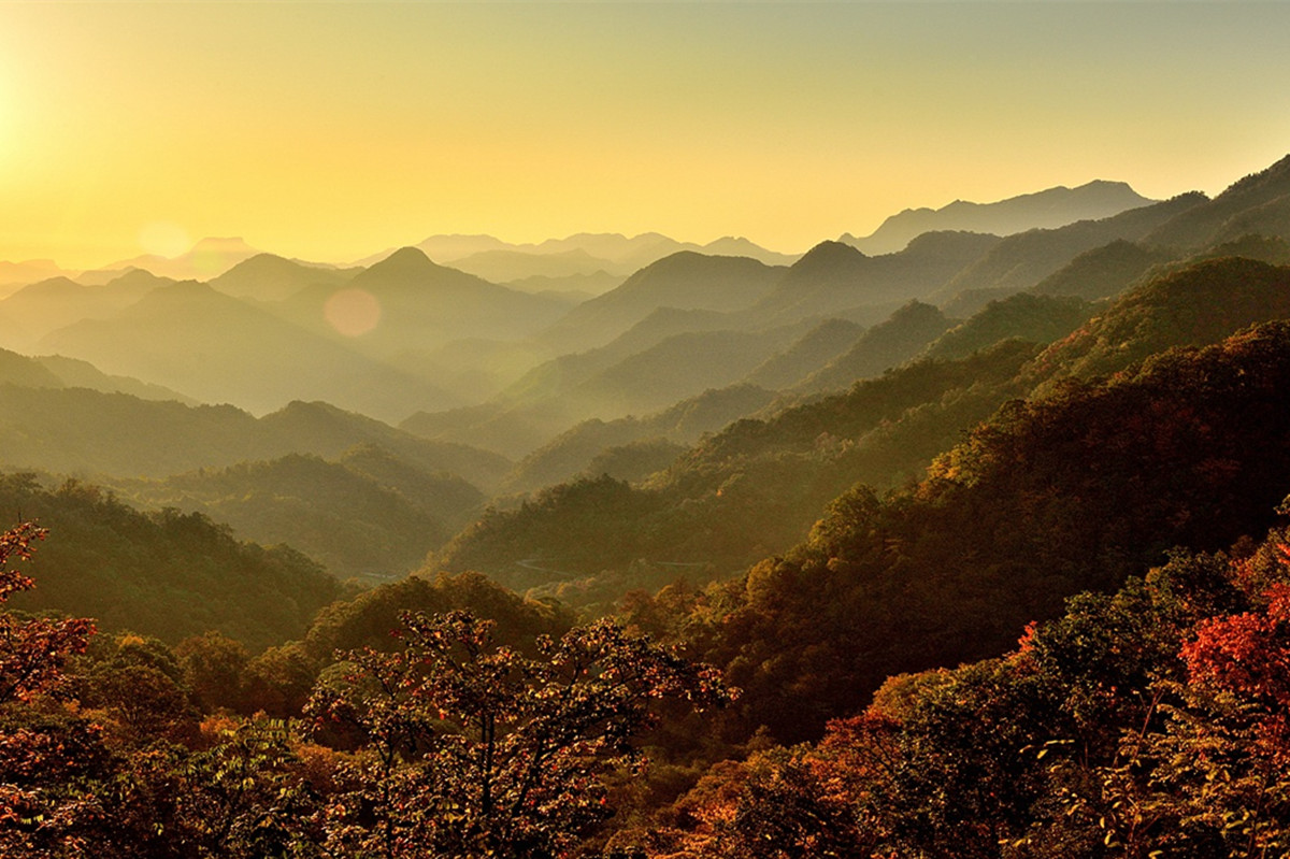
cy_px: 430
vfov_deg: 29.8
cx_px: 645
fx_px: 1612
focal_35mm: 45
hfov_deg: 43.6
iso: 500
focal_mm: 45
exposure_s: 1/125
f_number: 16
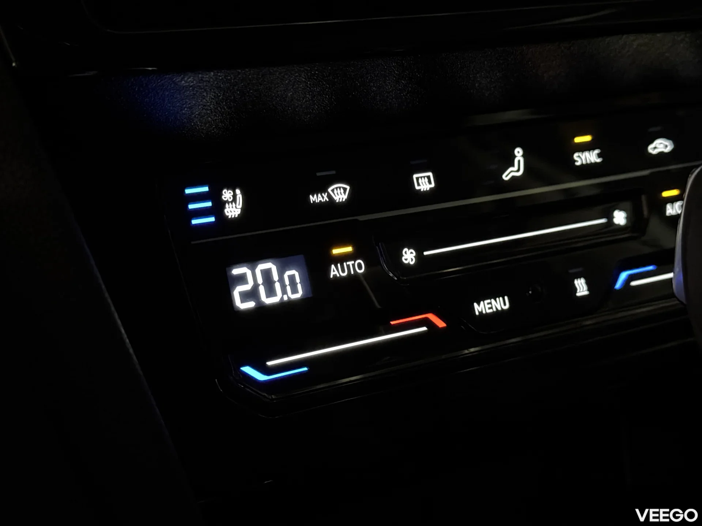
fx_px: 973
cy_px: 263
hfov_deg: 39.7
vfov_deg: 30.3
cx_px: 351
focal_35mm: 48
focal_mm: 6.76
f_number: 1.78
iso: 2500
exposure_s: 1/15
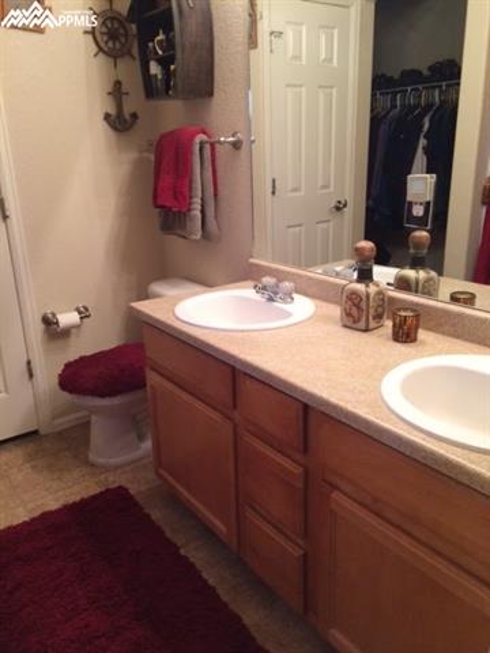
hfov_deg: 48.2
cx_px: 245
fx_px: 547
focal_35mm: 29
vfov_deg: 61.7
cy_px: 326
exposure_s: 1/30
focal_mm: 4.15
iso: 160
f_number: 2.2
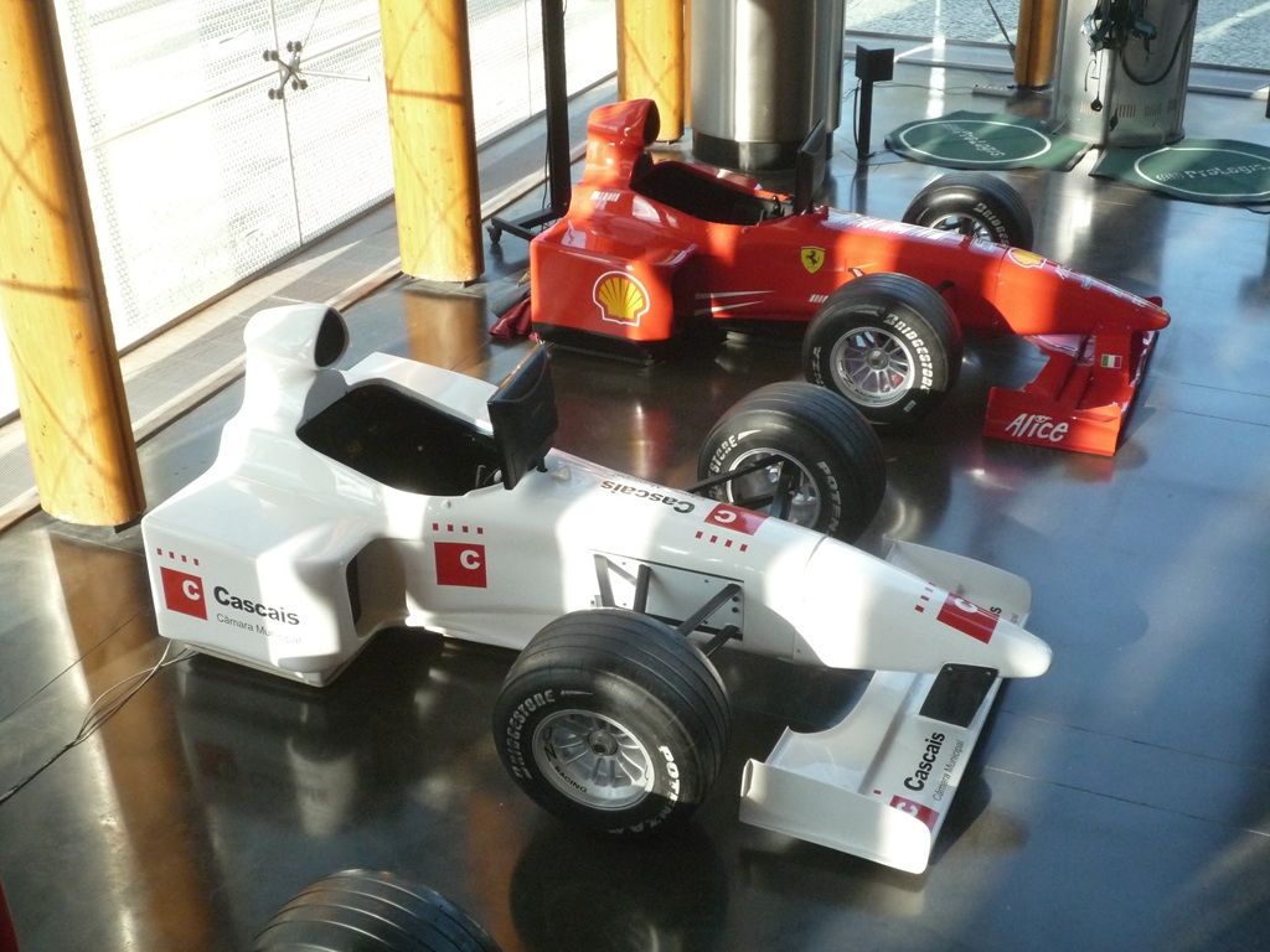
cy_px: 476
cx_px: 635
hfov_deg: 42.9
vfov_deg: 32.9
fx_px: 1614
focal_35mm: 44
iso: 400
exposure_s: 1/250
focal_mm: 7.8
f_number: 4.3
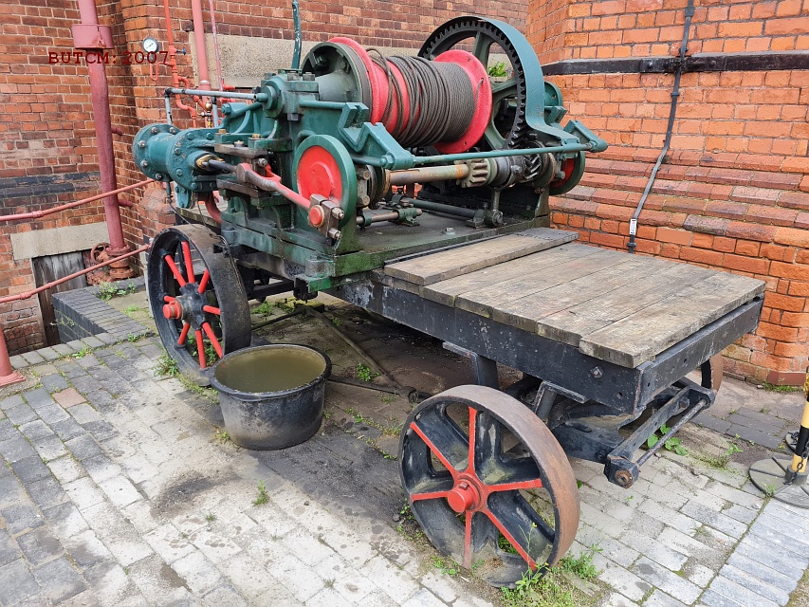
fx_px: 608
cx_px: 404
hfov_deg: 67.3
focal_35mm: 26
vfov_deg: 53.1
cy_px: 304
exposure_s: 1/100
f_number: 1.8
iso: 160
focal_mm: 5.4
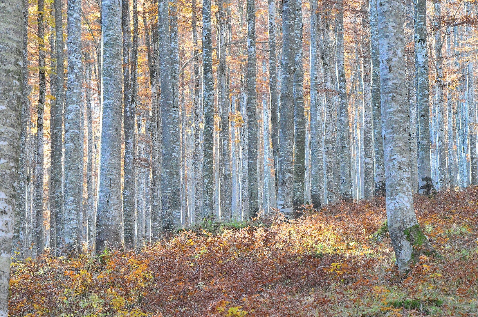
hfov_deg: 14.6
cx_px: 253
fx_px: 1864
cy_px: 153
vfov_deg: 9.7
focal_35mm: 141
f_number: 13
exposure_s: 1/125
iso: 4500
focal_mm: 85
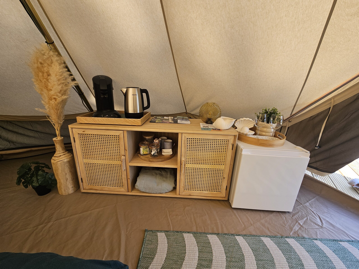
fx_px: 135
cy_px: 134
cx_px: 180
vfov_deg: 89.9
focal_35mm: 13
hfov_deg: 106.2
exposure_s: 1/241
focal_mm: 2.2
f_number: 2.2
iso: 50
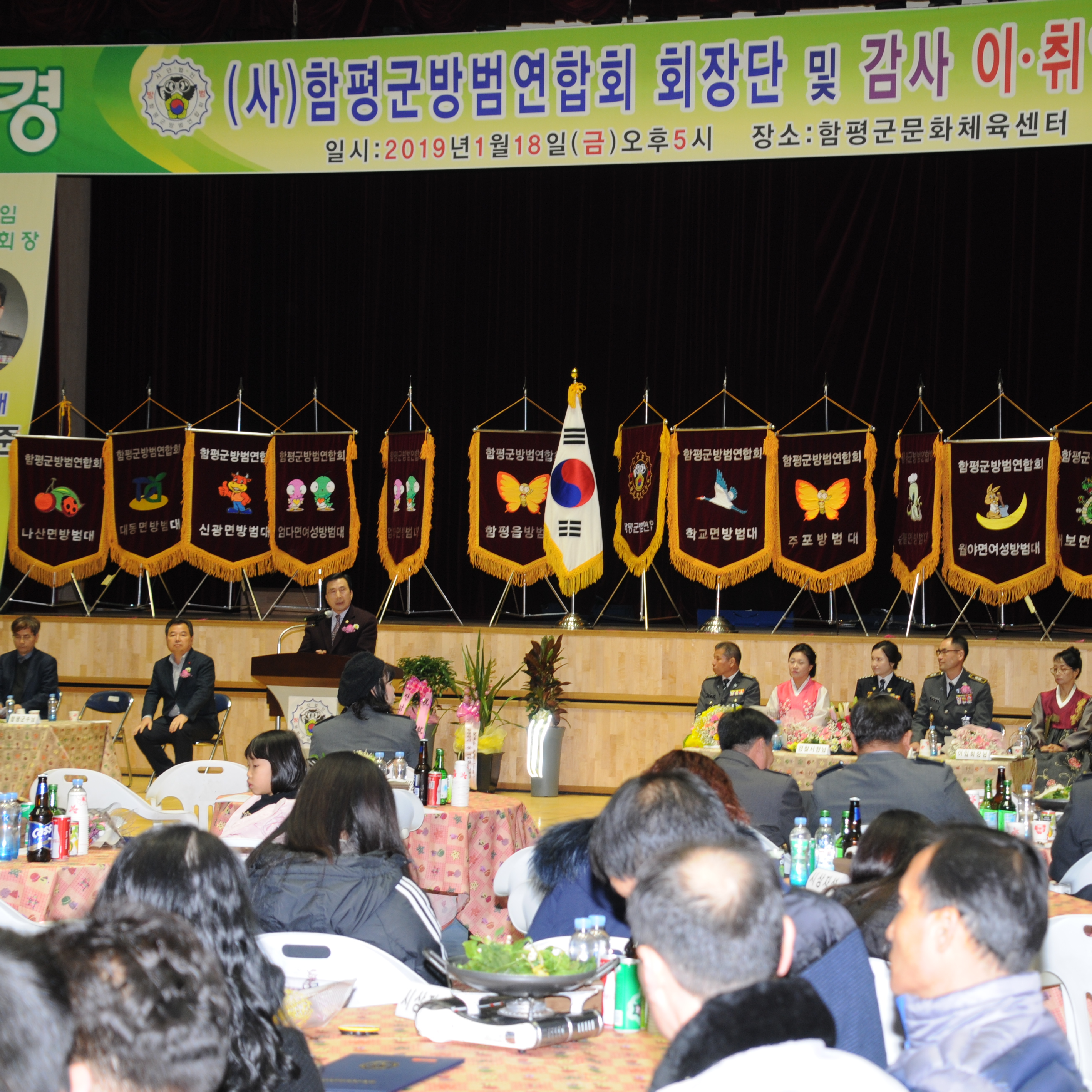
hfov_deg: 22.4
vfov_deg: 22.5
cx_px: 668
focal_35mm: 77
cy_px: 544
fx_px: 2748
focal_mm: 40
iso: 250
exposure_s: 1/60
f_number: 5
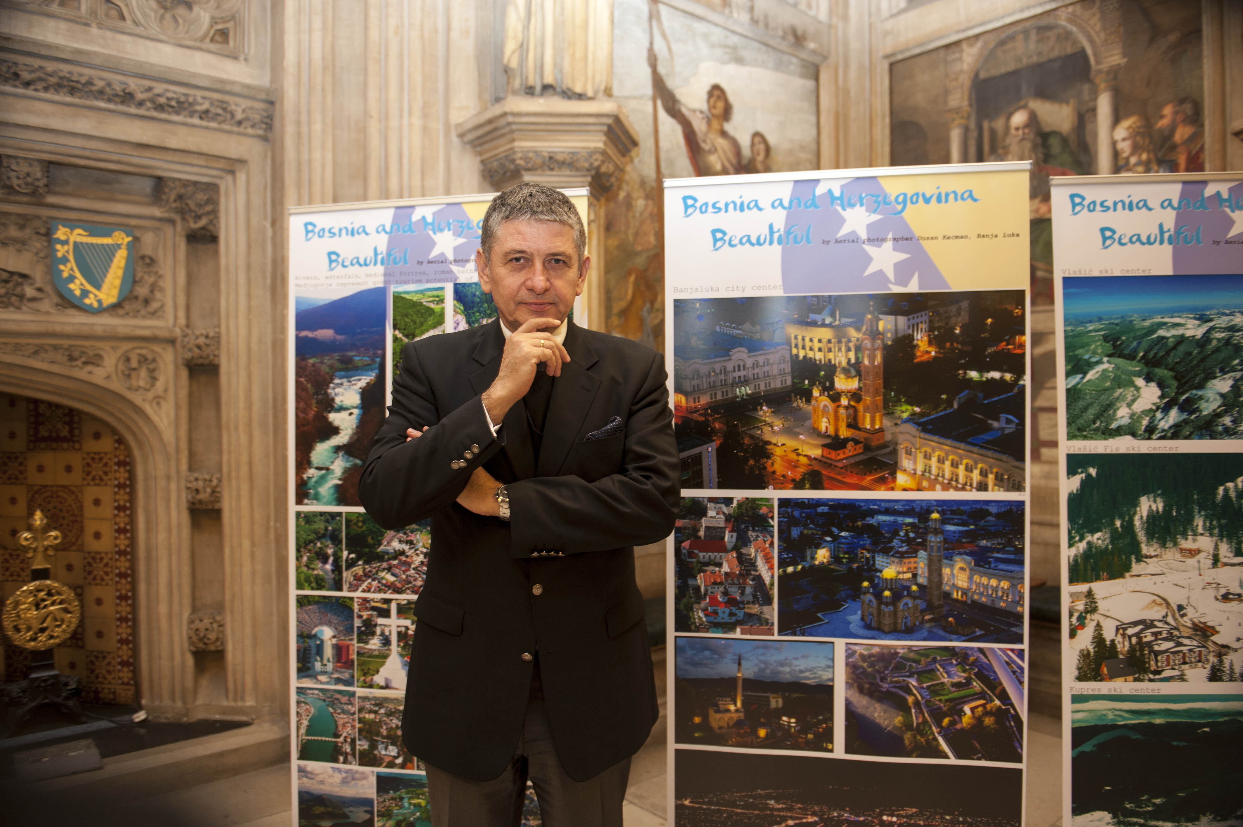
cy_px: 414
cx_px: 622
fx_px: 897
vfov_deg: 49.5
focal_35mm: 26
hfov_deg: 69.4
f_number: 2.8
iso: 800
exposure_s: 1/50
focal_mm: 26
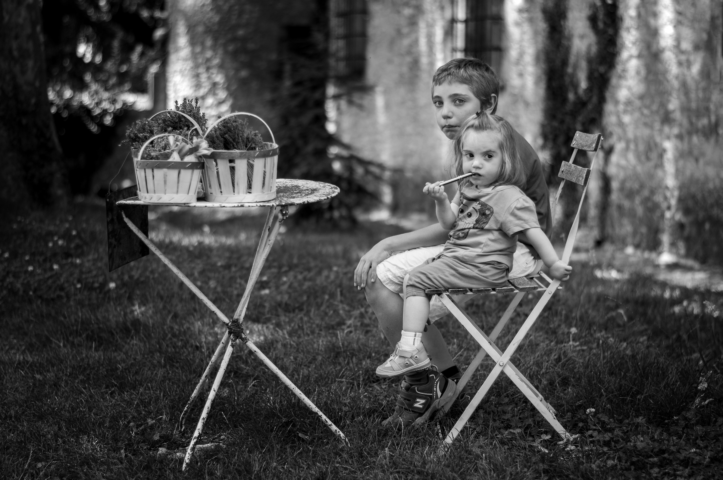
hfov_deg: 27.0
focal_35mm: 75
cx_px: 362
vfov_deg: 18.1
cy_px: 240
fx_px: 1504
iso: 100
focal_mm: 50
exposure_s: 1/400
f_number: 2
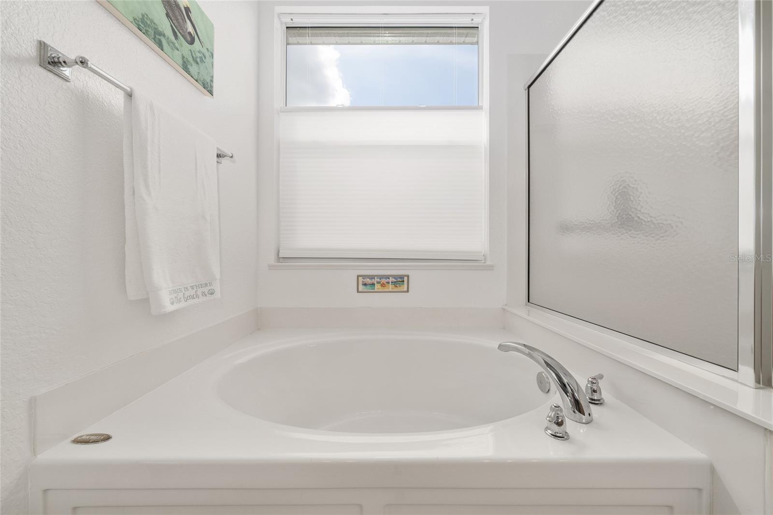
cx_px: 386
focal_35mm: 13
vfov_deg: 85.4
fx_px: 279
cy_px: 258
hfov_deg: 108.3
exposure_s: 1/80
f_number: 8
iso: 200
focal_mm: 13
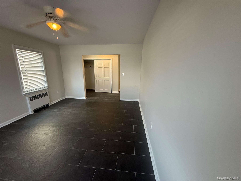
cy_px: 90
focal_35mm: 14
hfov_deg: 102.1
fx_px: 97
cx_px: 120
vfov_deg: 85.7
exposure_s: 1/60
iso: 250
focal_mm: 2.22
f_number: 2.2
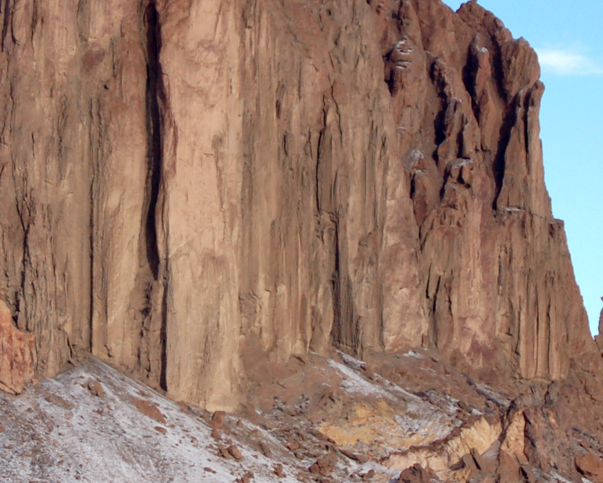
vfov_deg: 5.9
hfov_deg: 7.3
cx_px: 12
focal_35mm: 264
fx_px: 4703
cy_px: 18
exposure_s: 1/800
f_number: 5.6
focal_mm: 55
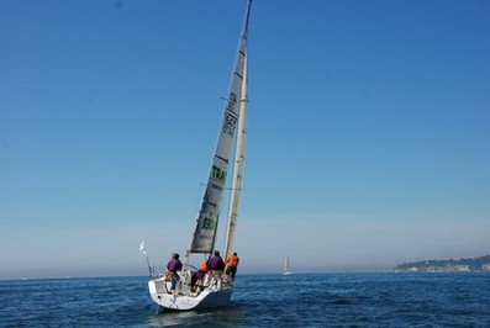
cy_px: 164
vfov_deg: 28.2
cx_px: 245
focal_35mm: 48
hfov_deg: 41.1
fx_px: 654
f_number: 8
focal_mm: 32
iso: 100
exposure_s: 1/250
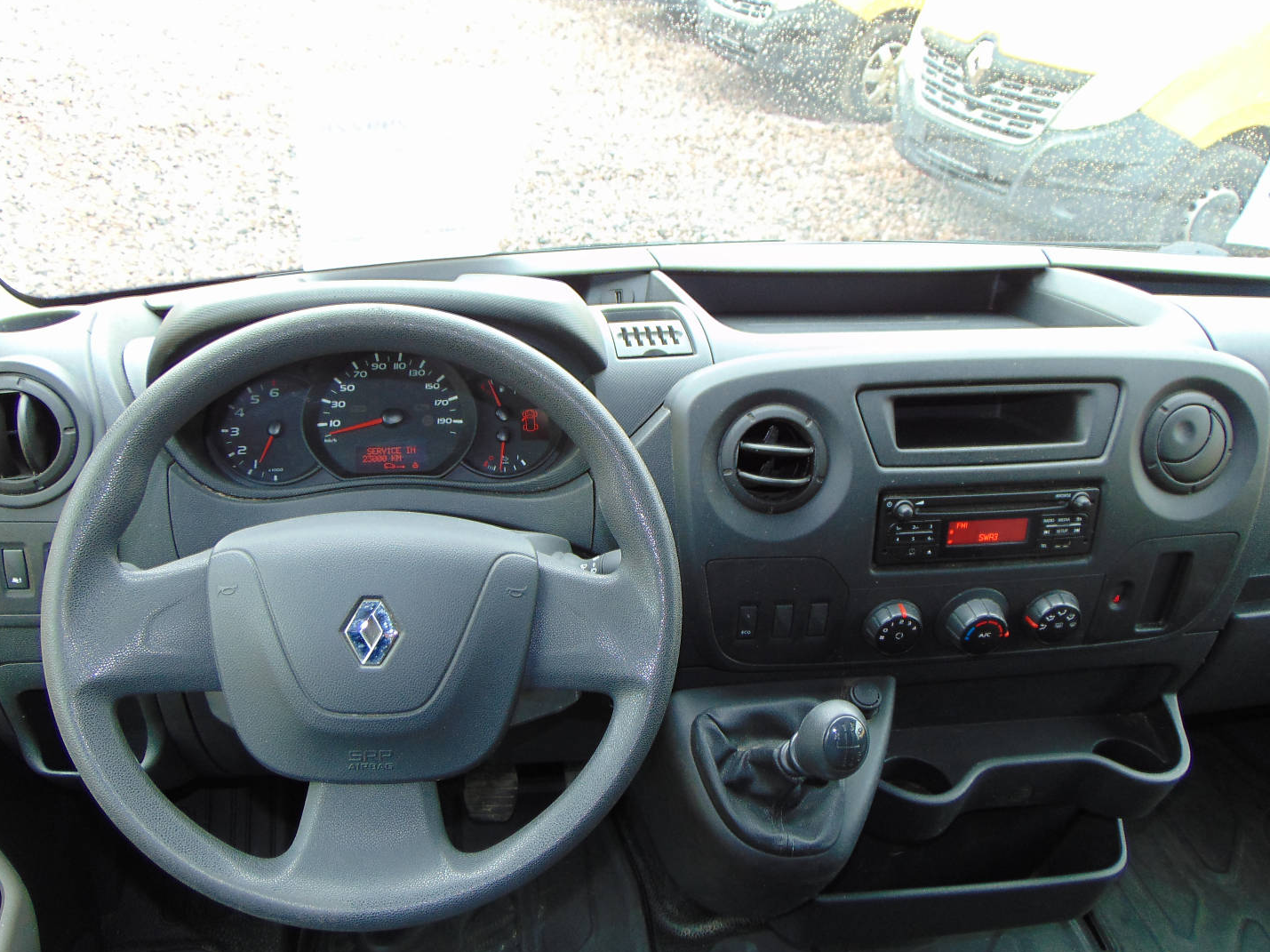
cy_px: 509
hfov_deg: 63.4
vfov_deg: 49.7
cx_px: 616
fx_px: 1027
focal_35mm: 28
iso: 80
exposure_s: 1/30
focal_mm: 4.5
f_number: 3
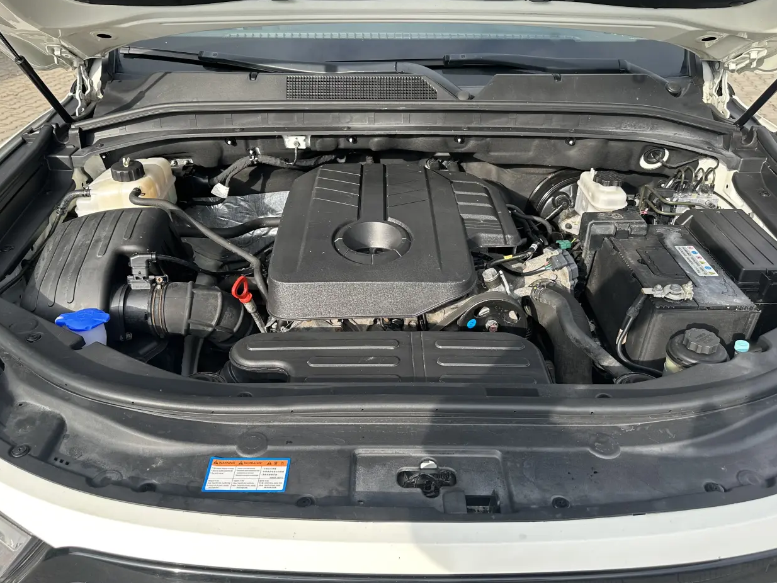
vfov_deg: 49.7
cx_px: 387
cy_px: 266
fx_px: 629
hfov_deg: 63.4
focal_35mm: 28
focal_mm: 6.86
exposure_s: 1/1072
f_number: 1.78
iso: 80
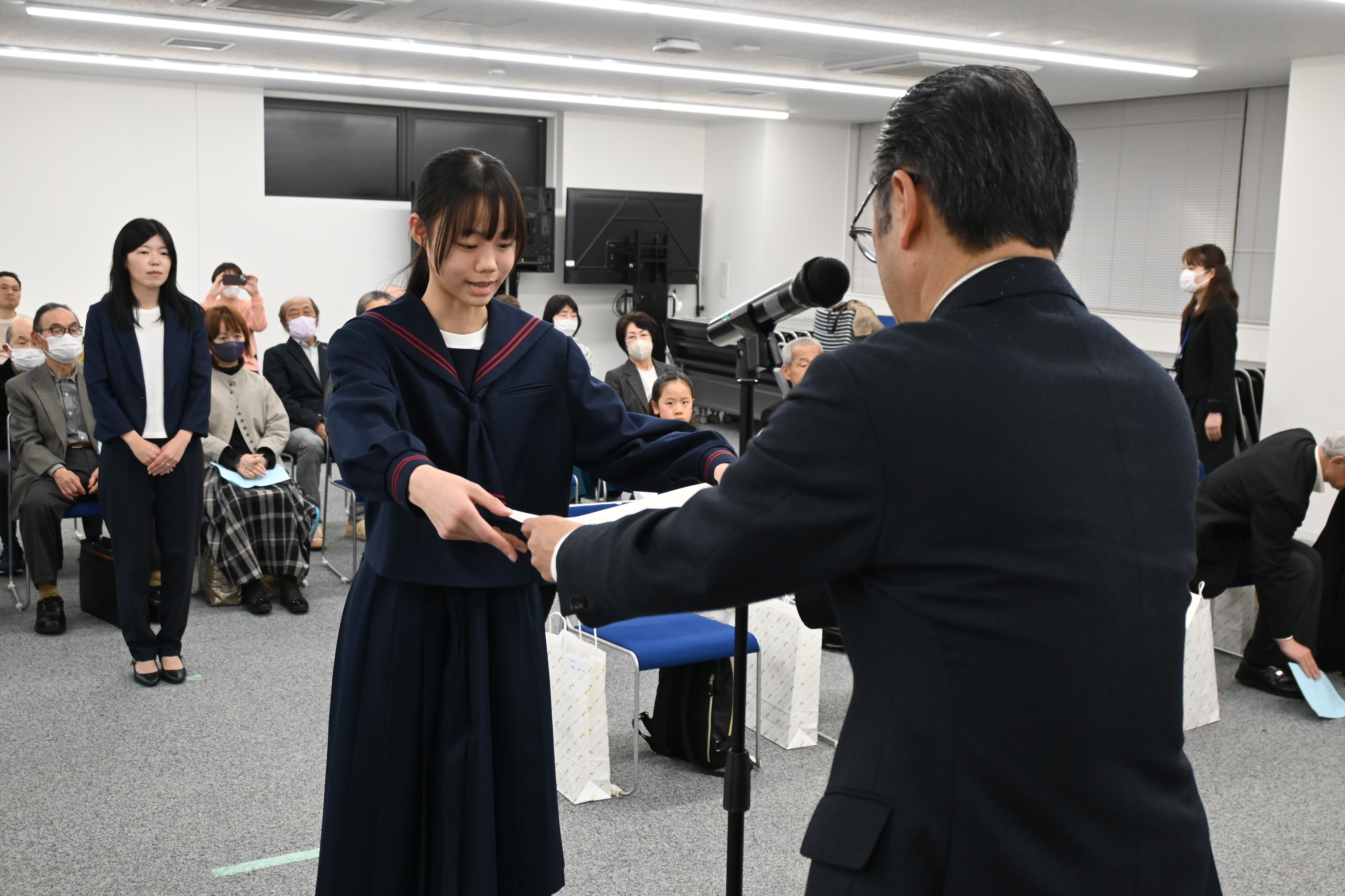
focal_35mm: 38
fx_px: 1401
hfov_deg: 51.3
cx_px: 672
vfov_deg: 35.5
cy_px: 448
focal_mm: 25
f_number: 4.2
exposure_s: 1/125
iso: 1100
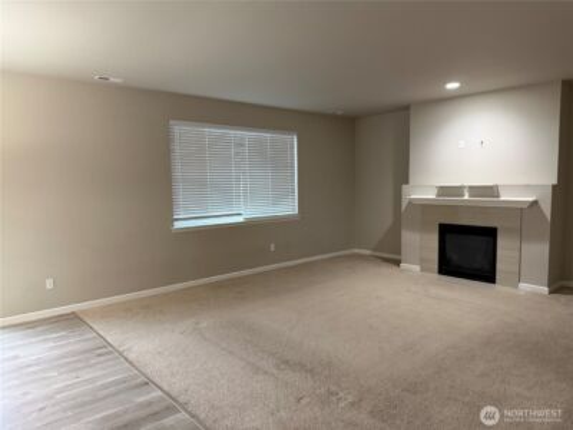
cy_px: 215
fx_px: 397
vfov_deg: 56.8
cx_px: 286
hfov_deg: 71.6
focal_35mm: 24
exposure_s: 1/60
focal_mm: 6.76
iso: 400
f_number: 1.78
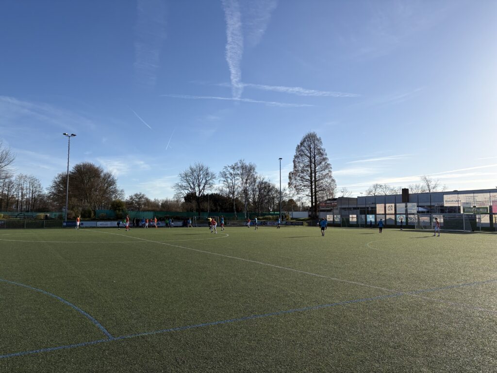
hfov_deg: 67.3
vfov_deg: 53.1
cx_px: 248
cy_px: 186
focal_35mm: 26
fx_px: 373
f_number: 1.6
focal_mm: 5.96
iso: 50
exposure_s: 1/5348
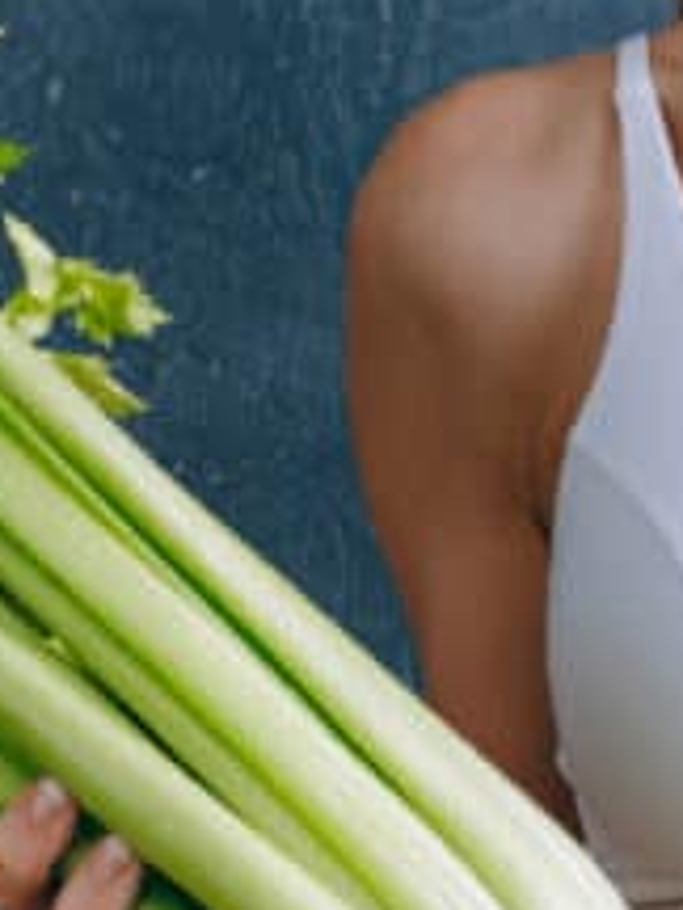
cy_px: 1022
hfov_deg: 6.1
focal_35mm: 242
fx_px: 6366
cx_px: 645
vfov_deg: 8.1
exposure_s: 1/125
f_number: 8
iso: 200
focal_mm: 35
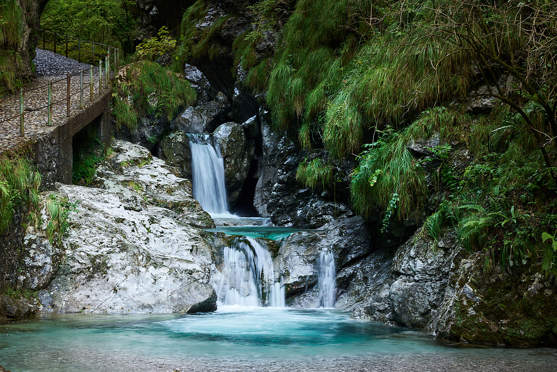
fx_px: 991
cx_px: 278
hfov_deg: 31.4
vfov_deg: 21.3
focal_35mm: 64
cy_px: 186
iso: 100
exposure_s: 1/8
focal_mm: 64
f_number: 10
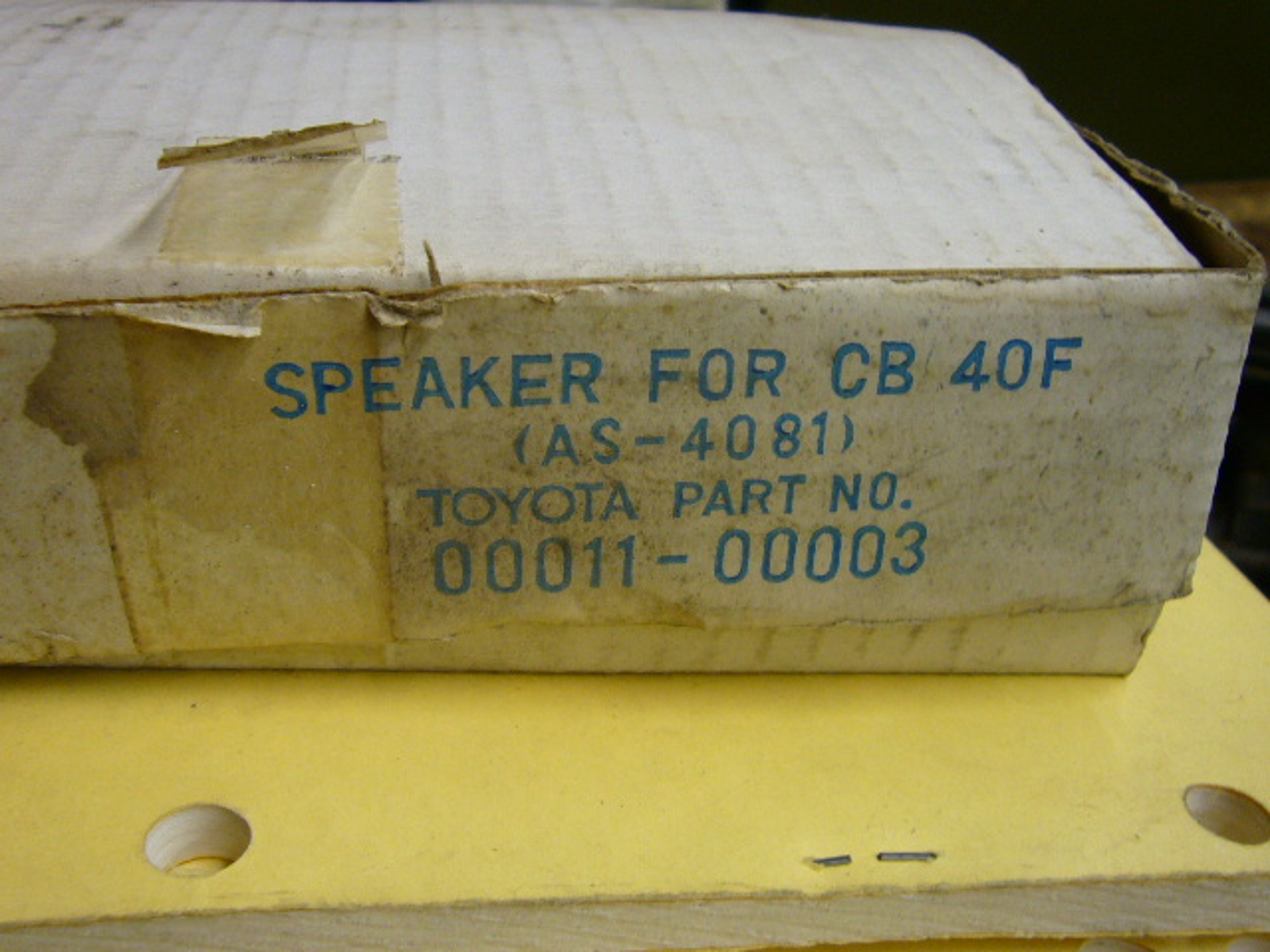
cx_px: 635
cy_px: 476
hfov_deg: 47.9
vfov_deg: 36.8
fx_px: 1431
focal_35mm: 39
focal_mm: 4.6
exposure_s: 1/20
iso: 100
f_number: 2.8
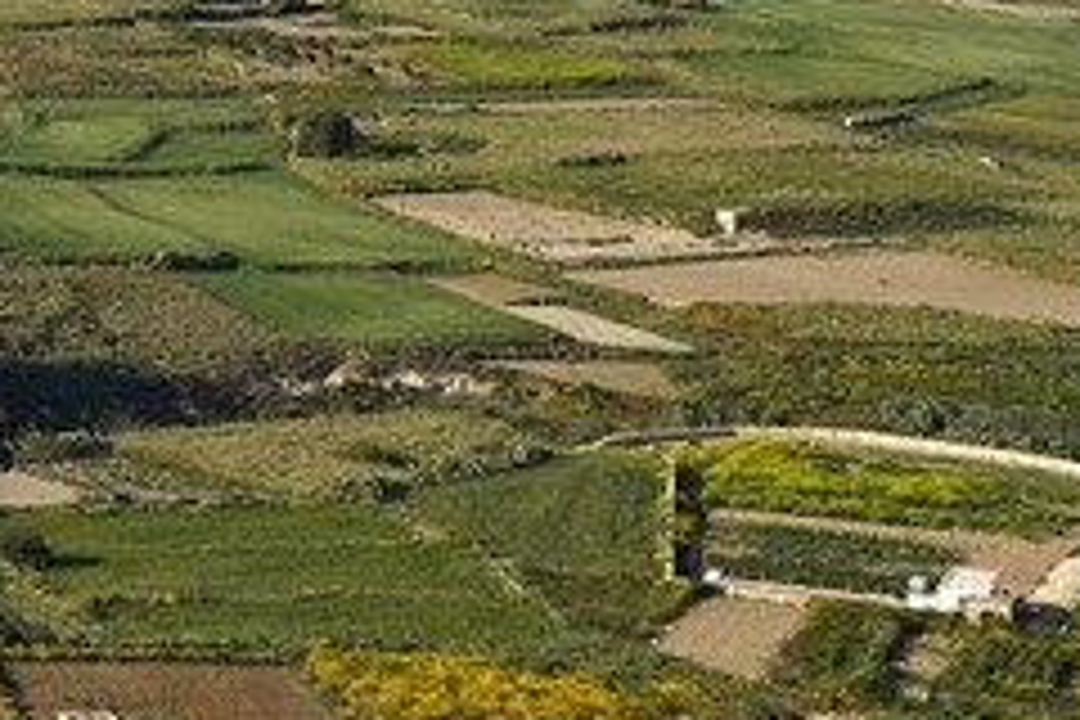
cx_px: -976
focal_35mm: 140
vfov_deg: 9.5
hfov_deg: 13.0
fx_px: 4200
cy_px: -338
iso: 100
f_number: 8
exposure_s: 1/320
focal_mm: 28
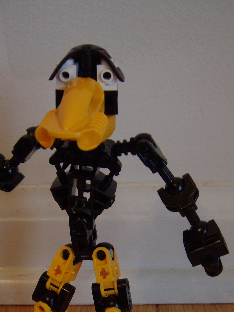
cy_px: 234
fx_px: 568
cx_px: 102
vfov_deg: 30.2
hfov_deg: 23.3
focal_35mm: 63
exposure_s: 1/20.7
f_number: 3.5
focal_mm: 6.4
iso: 100
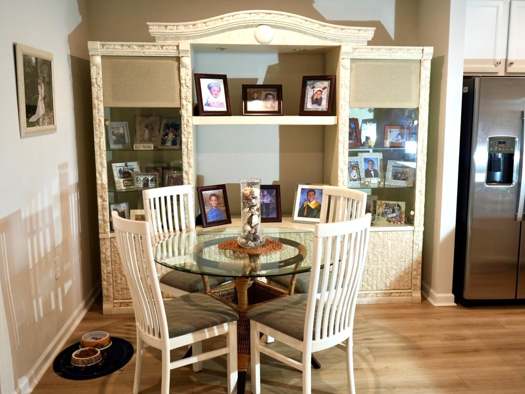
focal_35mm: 35
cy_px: 197
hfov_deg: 52.6
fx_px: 531
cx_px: 284
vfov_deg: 40.7
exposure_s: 1/160
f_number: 4
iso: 1600
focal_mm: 32
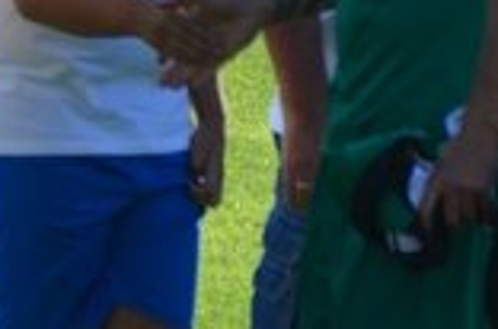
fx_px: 35775
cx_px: -495
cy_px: -150
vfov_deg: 0.5
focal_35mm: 2594
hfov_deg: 0.8
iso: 400
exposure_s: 1/1000
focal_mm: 300
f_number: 5.6
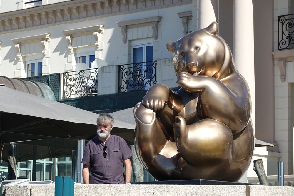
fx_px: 1176
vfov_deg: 9.5
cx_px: 147
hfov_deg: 14.2
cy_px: 98
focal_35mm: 144
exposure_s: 1/800
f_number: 4
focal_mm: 52.82
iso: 100
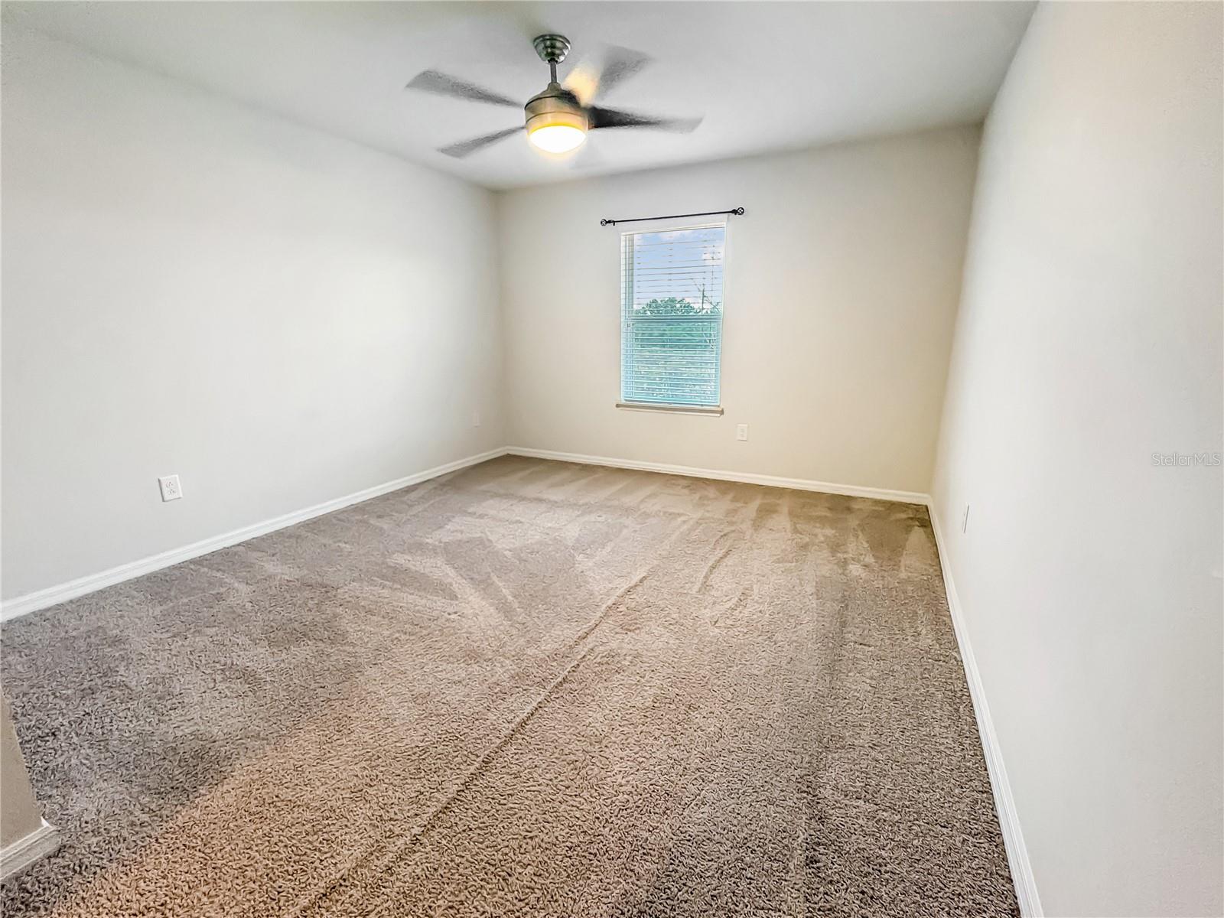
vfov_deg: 85.7
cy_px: 459
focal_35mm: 14
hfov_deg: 102.1
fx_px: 495
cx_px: 612
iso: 640
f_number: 2.2
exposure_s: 1/60
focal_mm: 2.22
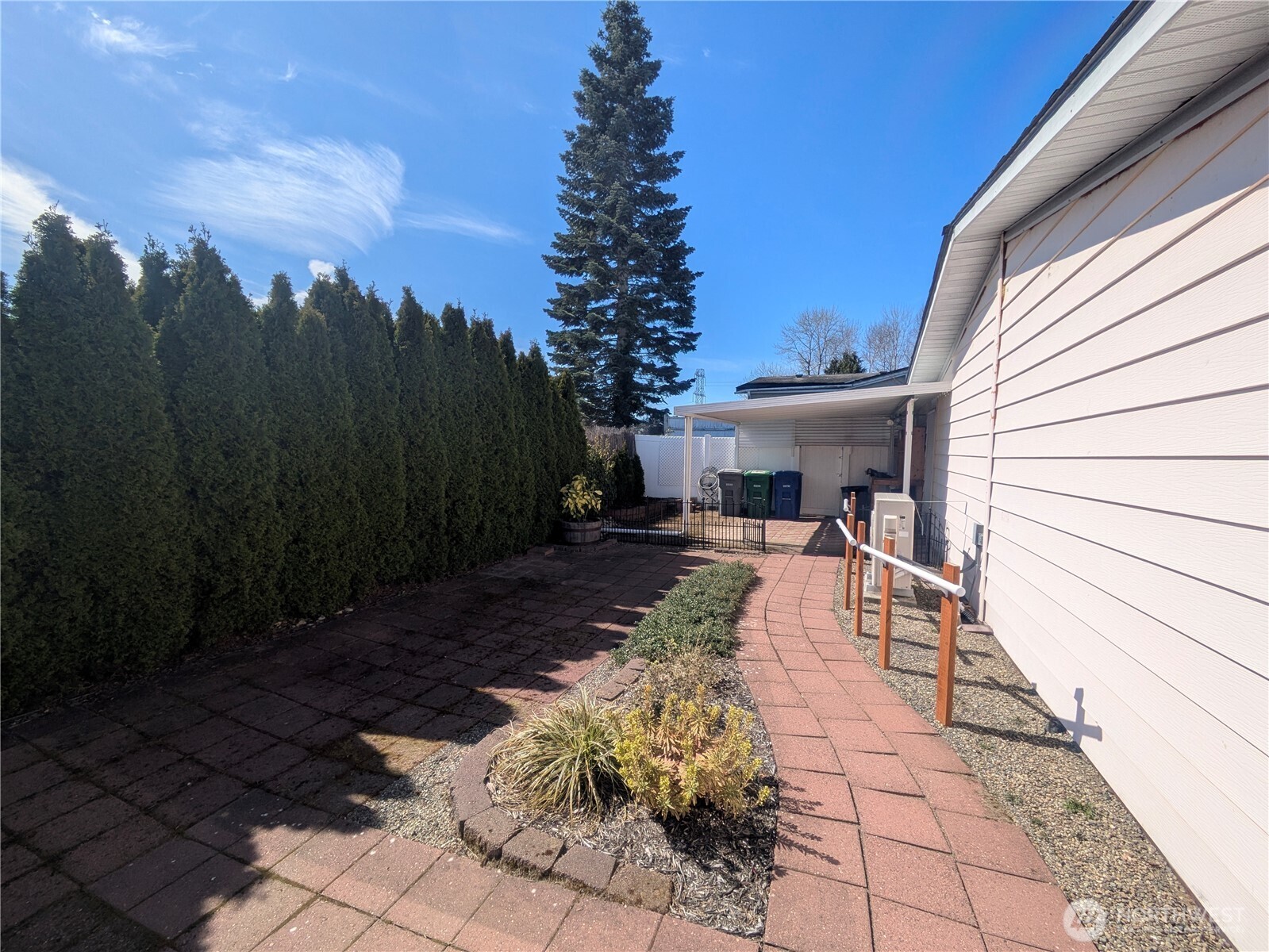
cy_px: 476
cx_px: 634
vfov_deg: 85.7
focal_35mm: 14
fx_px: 513
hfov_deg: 102.1
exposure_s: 1/2294
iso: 51
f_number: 2.2
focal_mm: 1.83
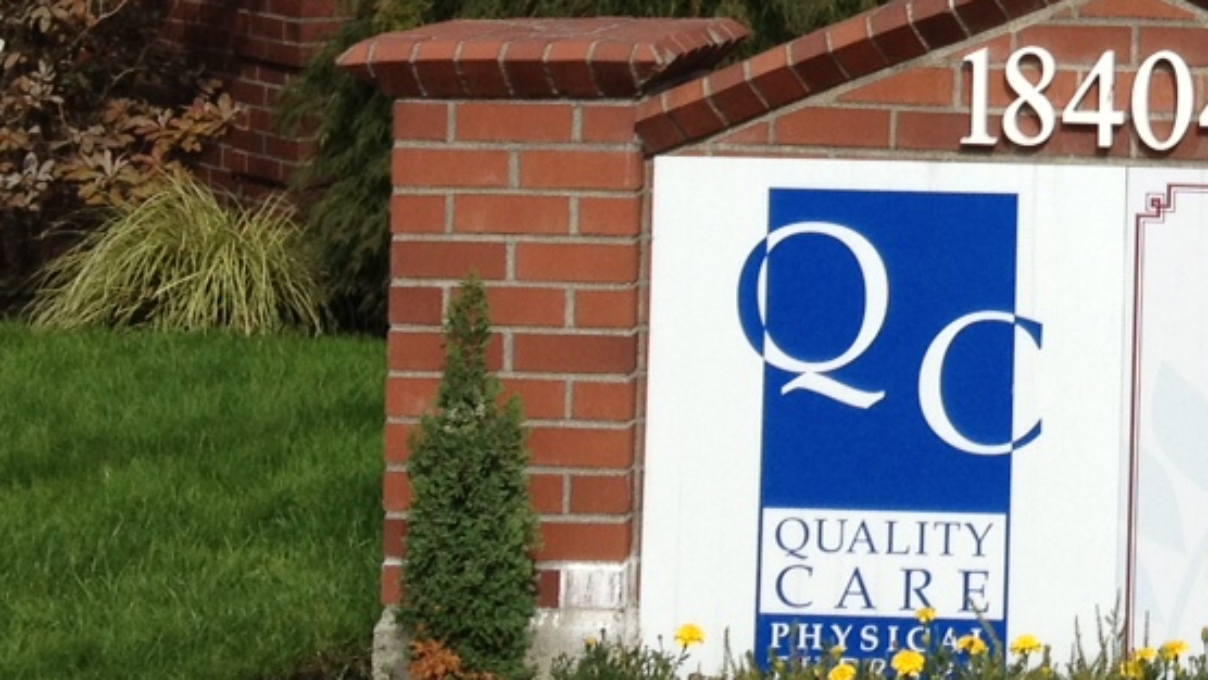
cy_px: -330
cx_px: 1397
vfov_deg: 10.5
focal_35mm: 112
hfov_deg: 18.3
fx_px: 3588
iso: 50
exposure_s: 1/1416
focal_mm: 4.28
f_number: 2.4
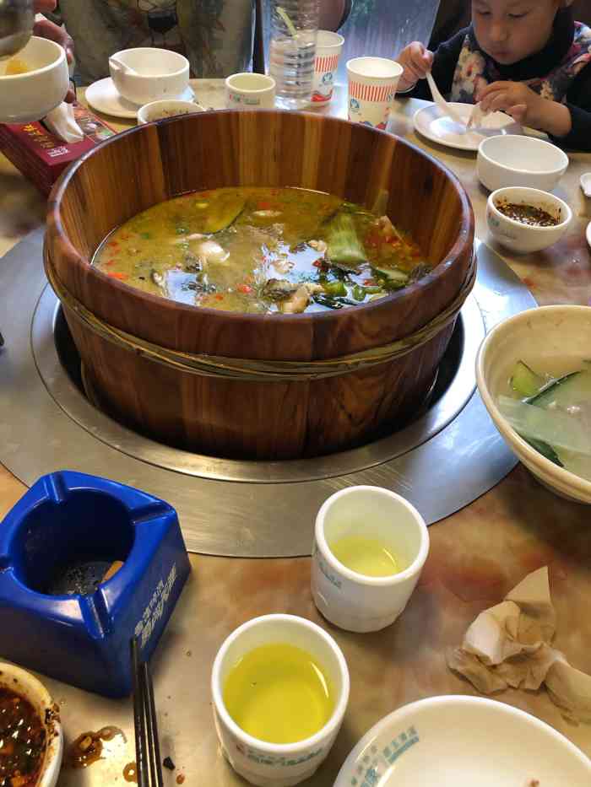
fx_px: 637
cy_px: 394
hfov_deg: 49.8
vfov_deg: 63.4
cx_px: 296
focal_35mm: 28
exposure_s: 1/15
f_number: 1.8
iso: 80
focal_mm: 4
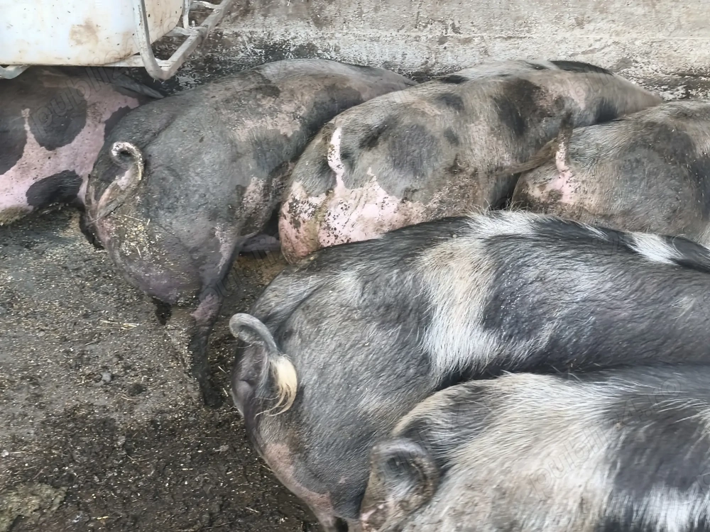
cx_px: 355
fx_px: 943
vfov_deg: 31.5
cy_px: 266
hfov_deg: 41.2
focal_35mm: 46
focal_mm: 6.14
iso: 800
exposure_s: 1/50
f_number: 1.65
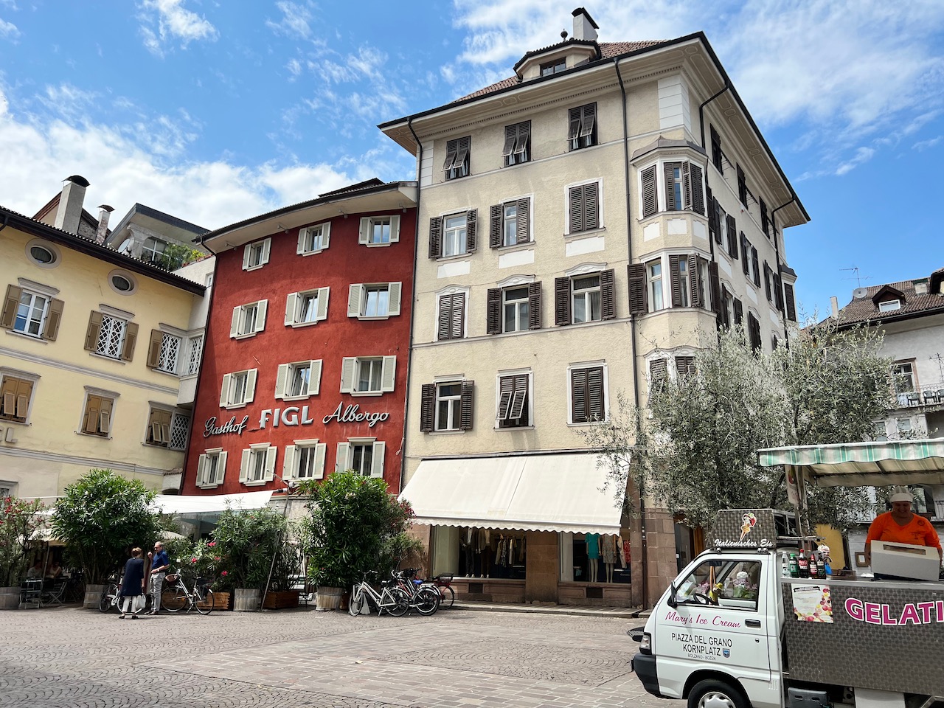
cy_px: 354
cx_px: 472
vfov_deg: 53.1
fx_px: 709
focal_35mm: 26
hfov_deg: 67.3
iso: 50
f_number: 1.5
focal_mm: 5.7
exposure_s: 1/3831
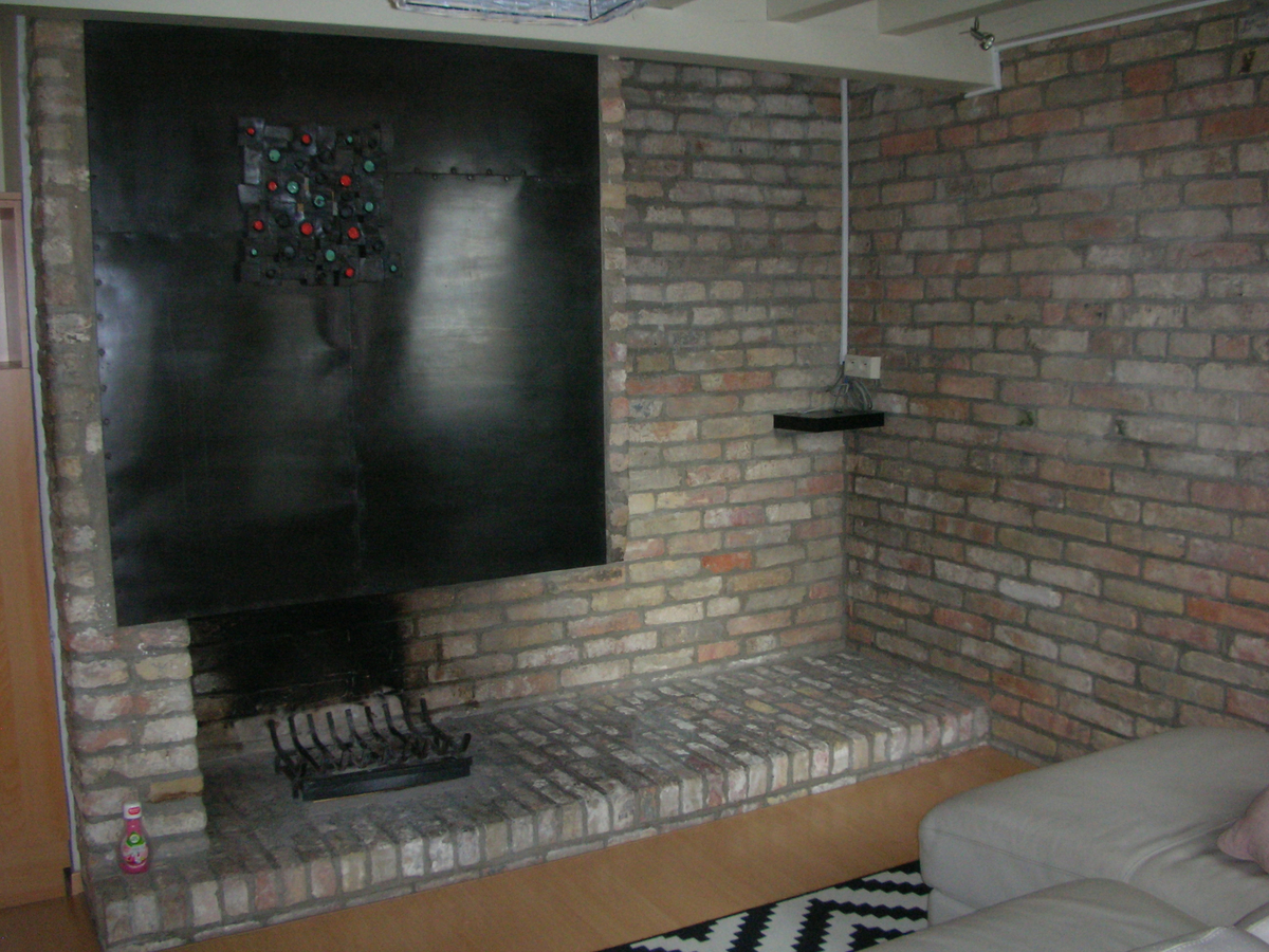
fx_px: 1283
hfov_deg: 52.6
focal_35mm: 35
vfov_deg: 40.7
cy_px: 476
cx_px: 634
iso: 200
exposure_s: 1/60.1
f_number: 3
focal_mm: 5.8
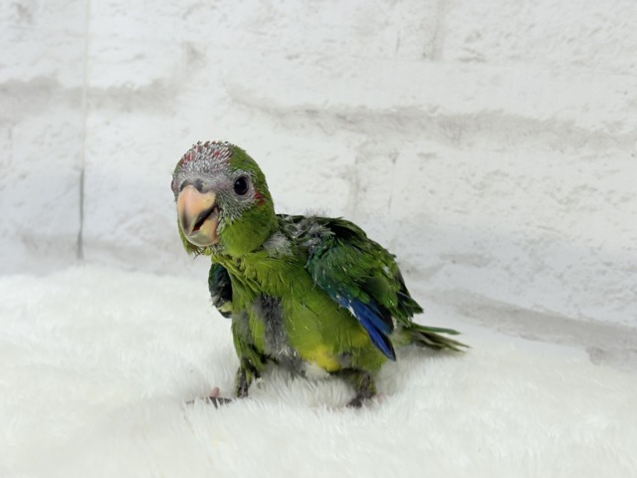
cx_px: 318
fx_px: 957
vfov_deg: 28.0
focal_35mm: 52
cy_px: 239
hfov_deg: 36.8
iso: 64
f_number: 1.6
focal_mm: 5.96
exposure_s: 1/100
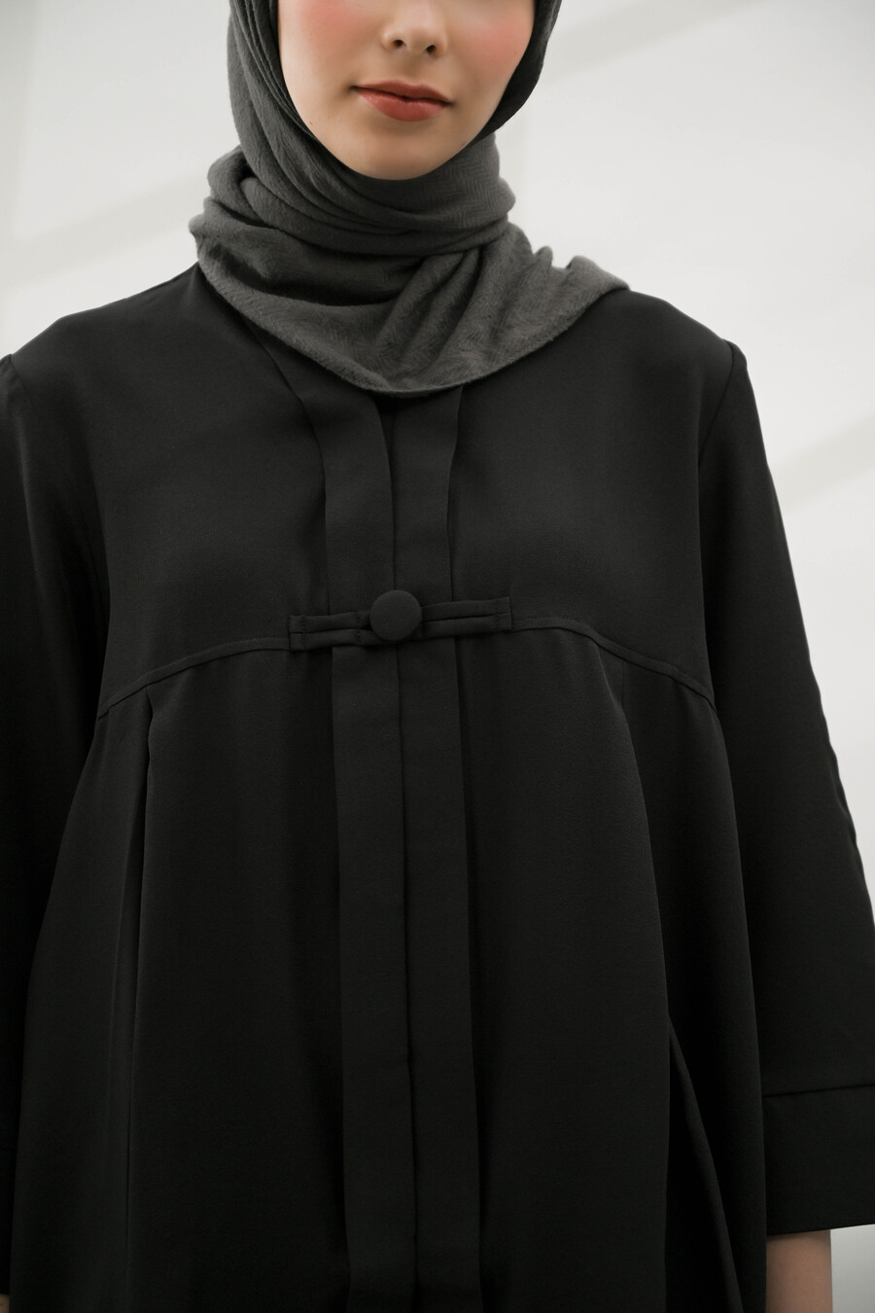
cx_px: 438
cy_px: 656
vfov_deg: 28.8
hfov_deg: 19.5
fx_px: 2552
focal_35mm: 70
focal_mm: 70
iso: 250
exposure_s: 1/125
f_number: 4.5
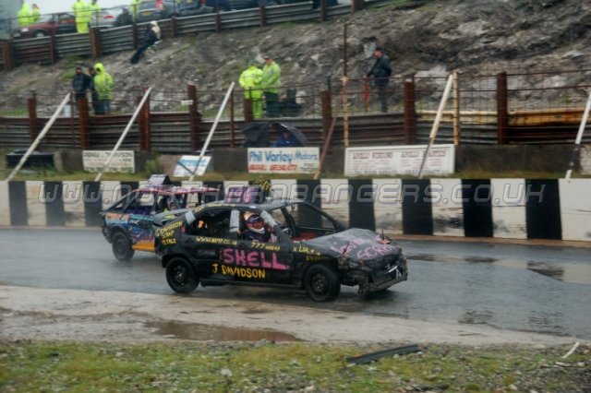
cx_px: 296
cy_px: 196
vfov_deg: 16.5
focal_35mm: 82
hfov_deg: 24.6
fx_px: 1354
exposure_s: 1/250
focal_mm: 55
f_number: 5.3
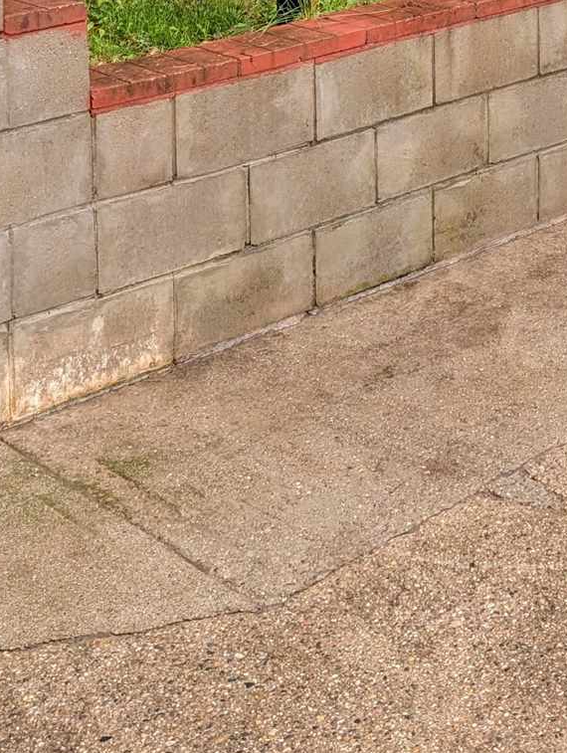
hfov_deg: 19.8
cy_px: -335
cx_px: 518
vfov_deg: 22.5
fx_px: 1590
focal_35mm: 73
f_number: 1.68
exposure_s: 1/341
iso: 19
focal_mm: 6.9
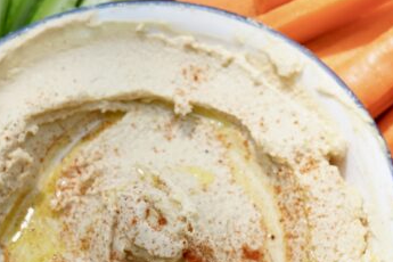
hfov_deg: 19.6
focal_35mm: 104
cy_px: 146
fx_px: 1135
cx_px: 263
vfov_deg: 13.2
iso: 400
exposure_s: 1/400
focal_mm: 35
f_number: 6.3
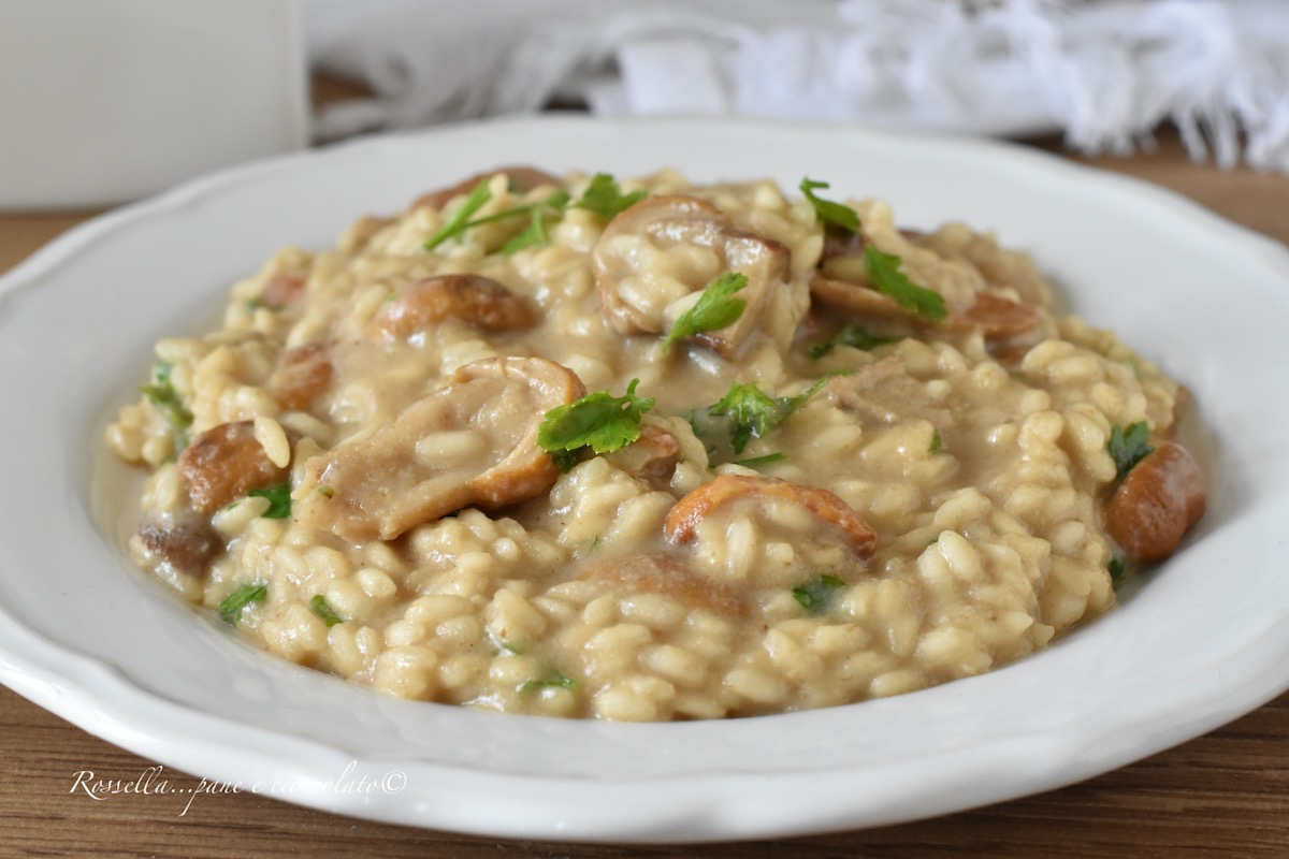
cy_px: 430
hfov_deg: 27.0
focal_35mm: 75
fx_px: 2685
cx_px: 644
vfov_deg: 18.2
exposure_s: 1/60
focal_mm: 50
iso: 2000
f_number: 7.1
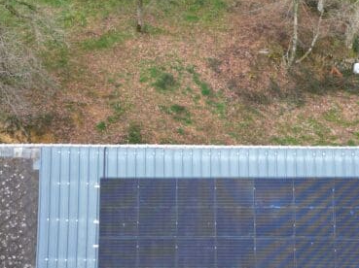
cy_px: 182
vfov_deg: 28.8
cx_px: 202
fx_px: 518
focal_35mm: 50
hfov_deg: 38.2
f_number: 1.7
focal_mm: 6.72
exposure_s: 1/350
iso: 100
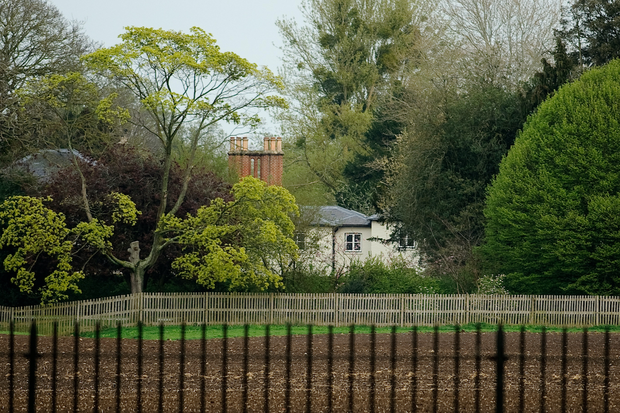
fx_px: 3443
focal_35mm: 200
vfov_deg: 6.9
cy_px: 206
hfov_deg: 10.3
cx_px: 310
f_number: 4
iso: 400
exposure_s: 1/500
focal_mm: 200
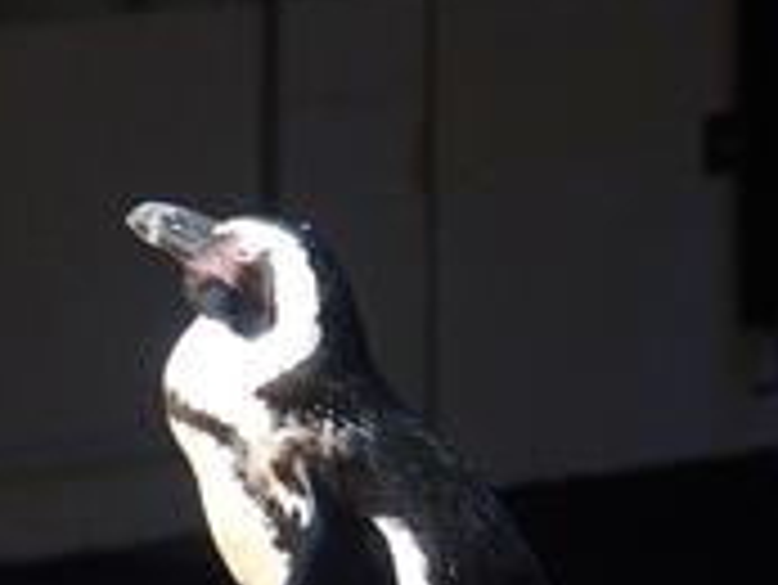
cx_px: 211
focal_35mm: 571
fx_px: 12842
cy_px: 450
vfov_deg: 2.6
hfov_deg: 3.5
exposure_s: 1/100
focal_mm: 46.7
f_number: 2.8
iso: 800
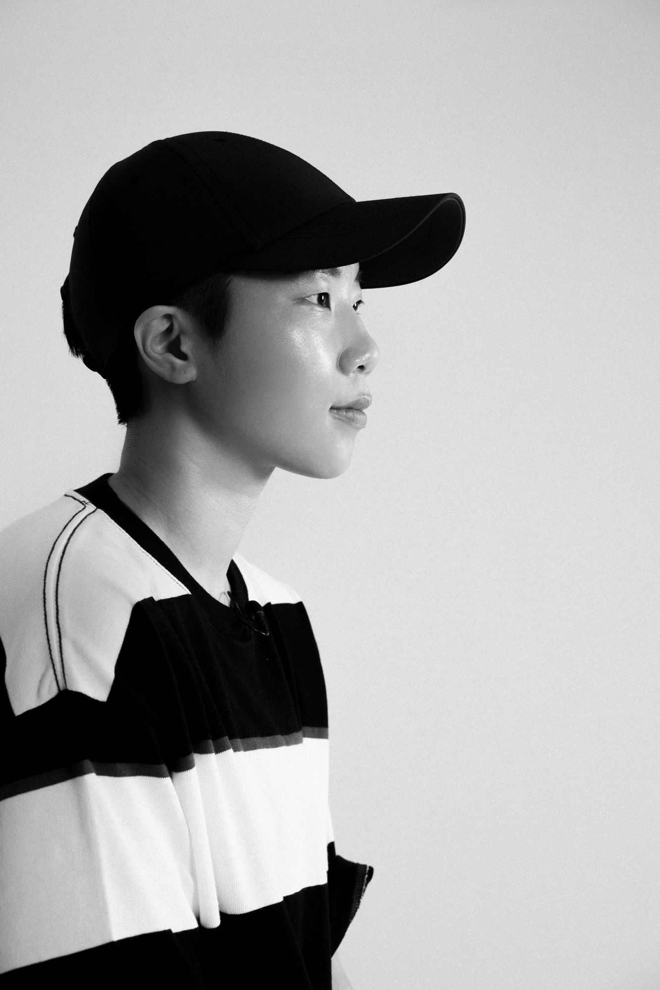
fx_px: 2063
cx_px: 330
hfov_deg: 18.2
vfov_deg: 27.0
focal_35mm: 75
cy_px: 495
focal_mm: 75
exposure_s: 1/125
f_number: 8
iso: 640
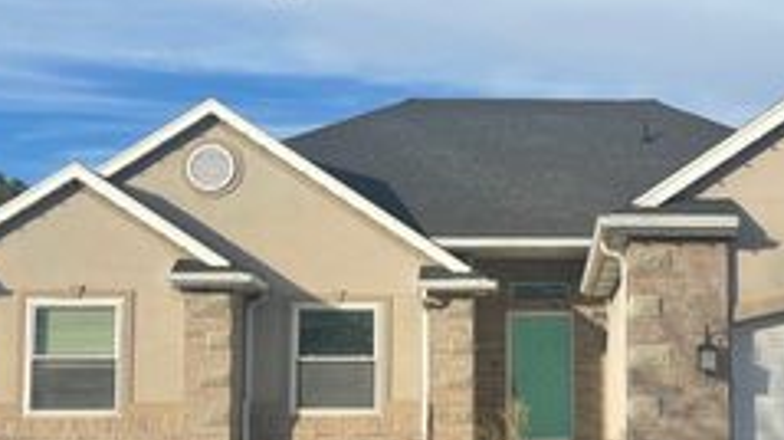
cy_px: 320
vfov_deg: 20.9
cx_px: 617
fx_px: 1184
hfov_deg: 35.6
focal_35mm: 57
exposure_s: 1/3086
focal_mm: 5.1
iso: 32
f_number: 1.6
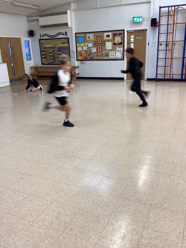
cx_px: 93
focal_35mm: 31
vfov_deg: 58.4
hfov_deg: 45.4
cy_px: 124
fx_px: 222
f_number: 2.4
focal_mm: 3.3
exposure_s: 1/50
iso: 80
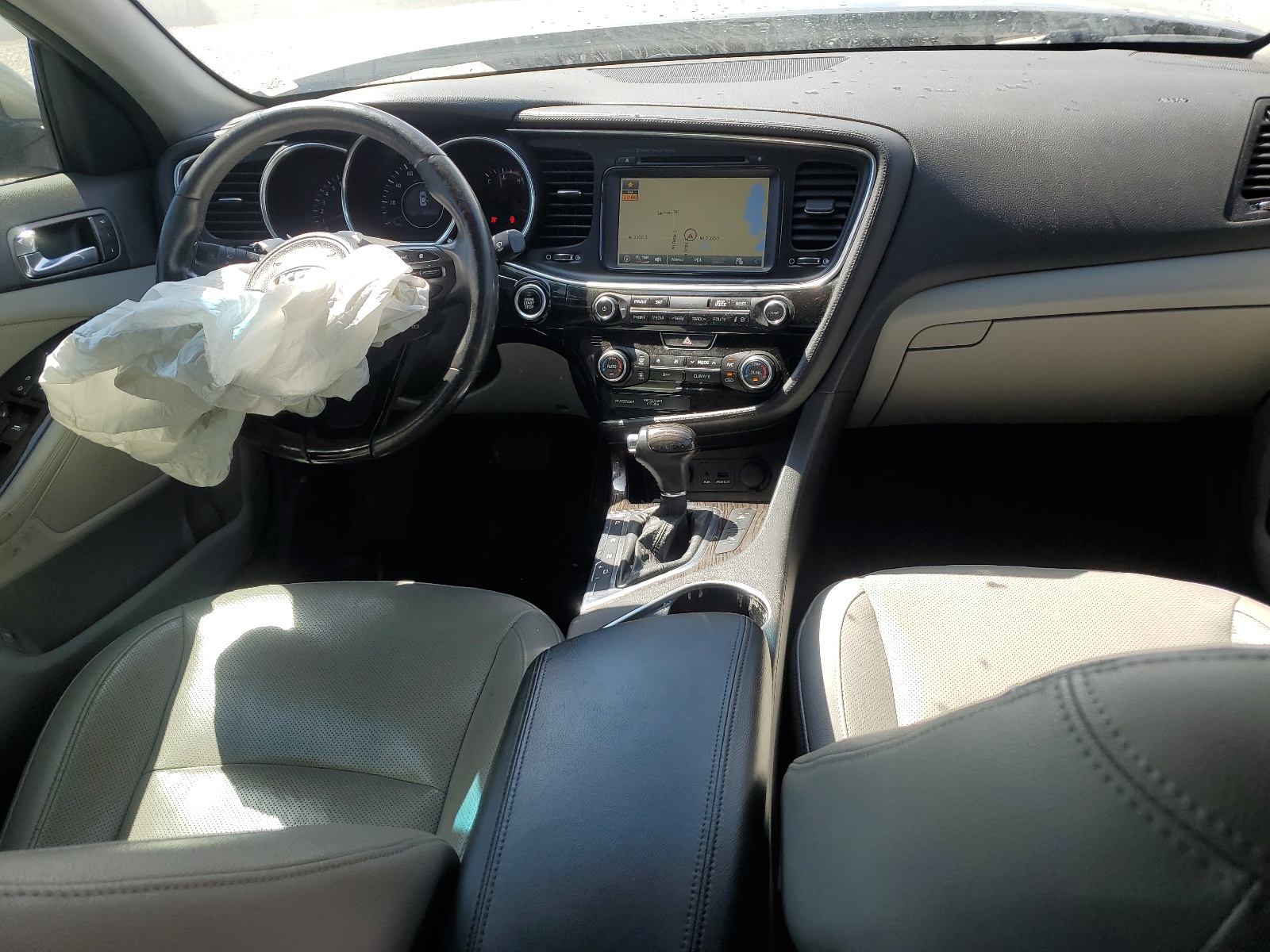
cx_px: 635
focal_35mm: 26
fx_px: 954
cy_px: 476
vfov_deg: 53.1
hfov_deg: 67.3
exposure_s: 1/625
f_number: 1.5
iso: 50
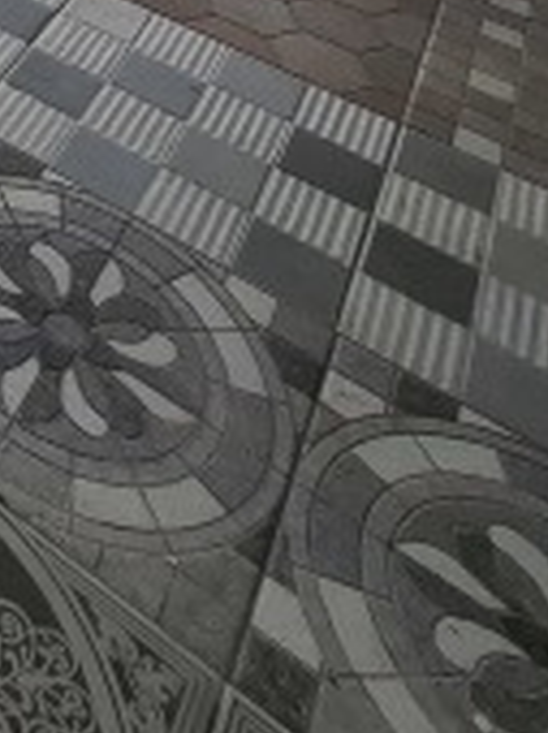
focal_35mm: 47
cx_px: -421
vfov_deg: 30.6
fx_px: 995
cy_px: -250
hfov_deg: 21.3
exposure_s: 1/50
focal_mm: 1.74
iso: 64
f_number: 2.2
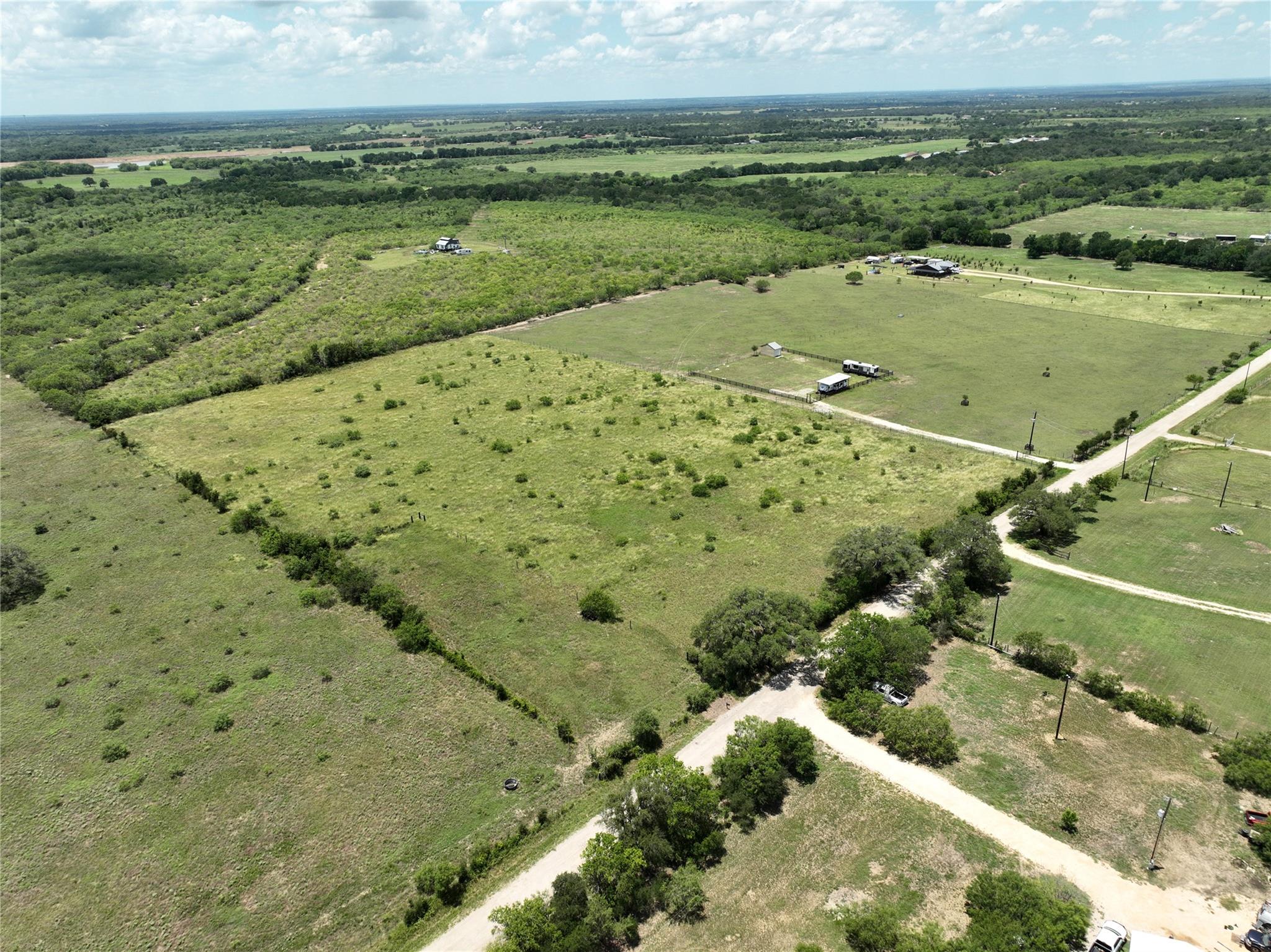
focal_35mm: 24
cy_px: 476
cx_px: 636
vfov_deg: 56.8
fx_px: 881
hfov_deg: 71.6
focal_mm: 12.29
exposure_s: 1/1600
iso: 100
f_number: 2.8
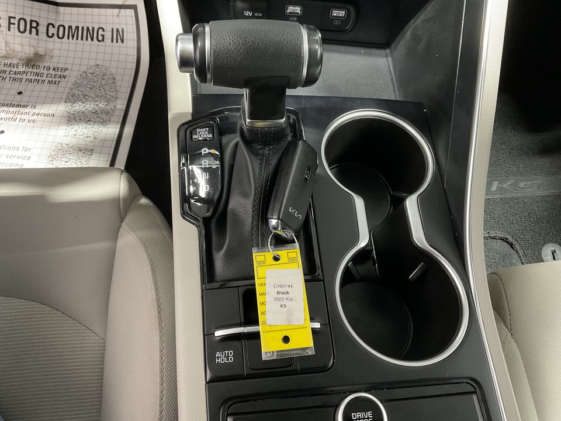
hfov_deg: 61.7
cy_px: 210
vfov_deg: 48.2
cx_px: 280
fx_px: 470
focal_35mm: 29
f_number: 1.8
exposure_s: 1/30
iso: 320
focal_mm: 3
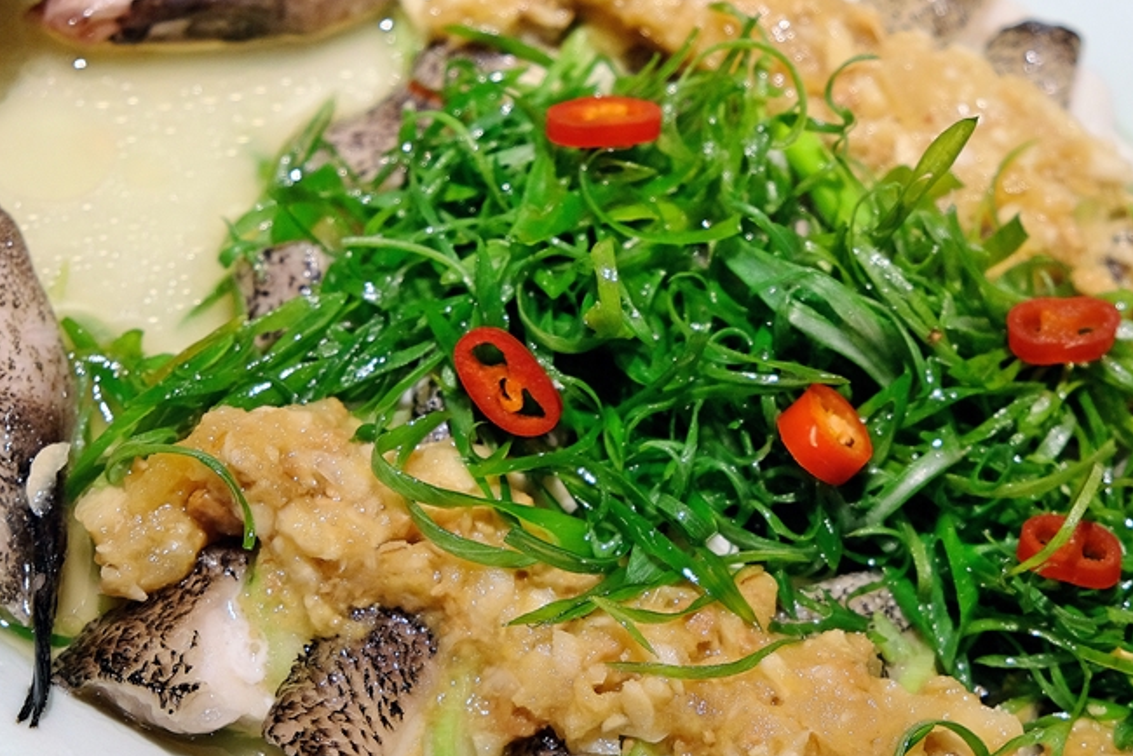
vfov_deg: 13.3
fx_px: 3243
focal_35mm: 103
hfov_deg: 19.8
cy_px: 560
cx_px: 713
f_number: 4
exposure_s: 1/60
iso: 640
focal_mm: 44.4
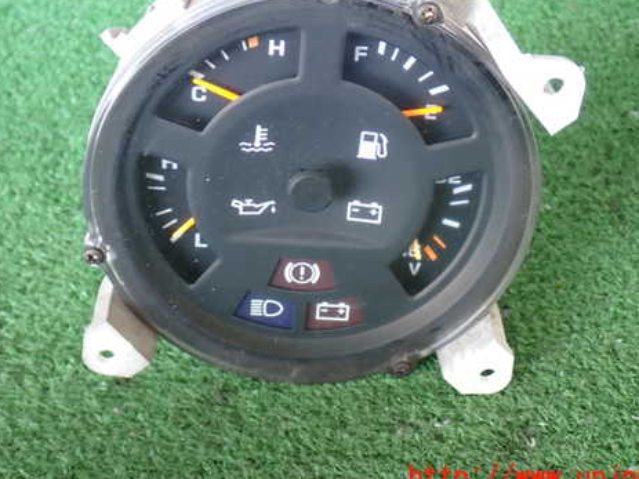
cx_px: 306
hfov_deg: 33.8
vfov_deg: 25.6
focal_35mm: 57
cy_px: 185
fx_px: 1052
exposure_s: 1/50
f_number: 2.9
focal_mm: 7.84
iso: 200
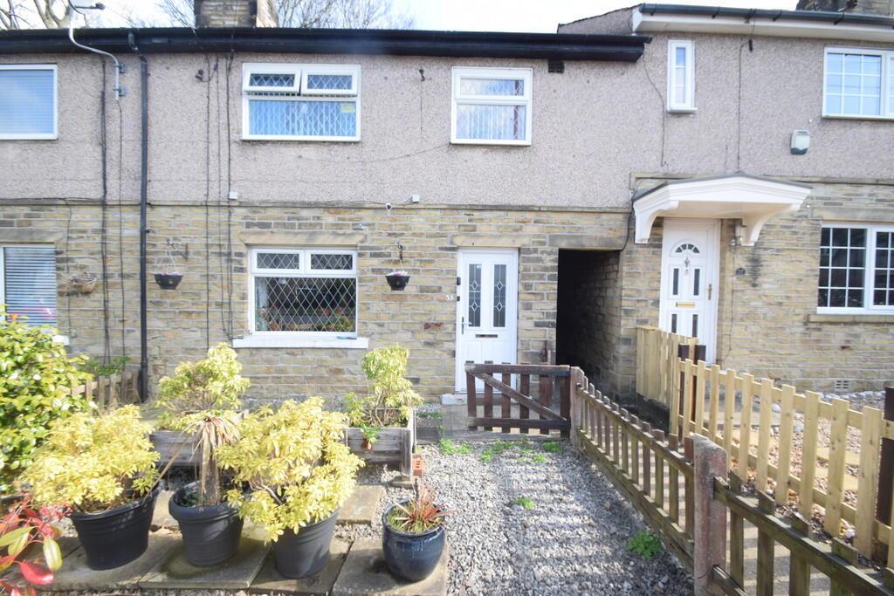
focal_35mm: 15
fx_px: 373
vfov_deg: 77.3
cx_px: 447
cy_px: 298
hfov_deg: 100.4
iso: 400
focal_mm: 10
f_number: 7.1
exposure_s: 1/200
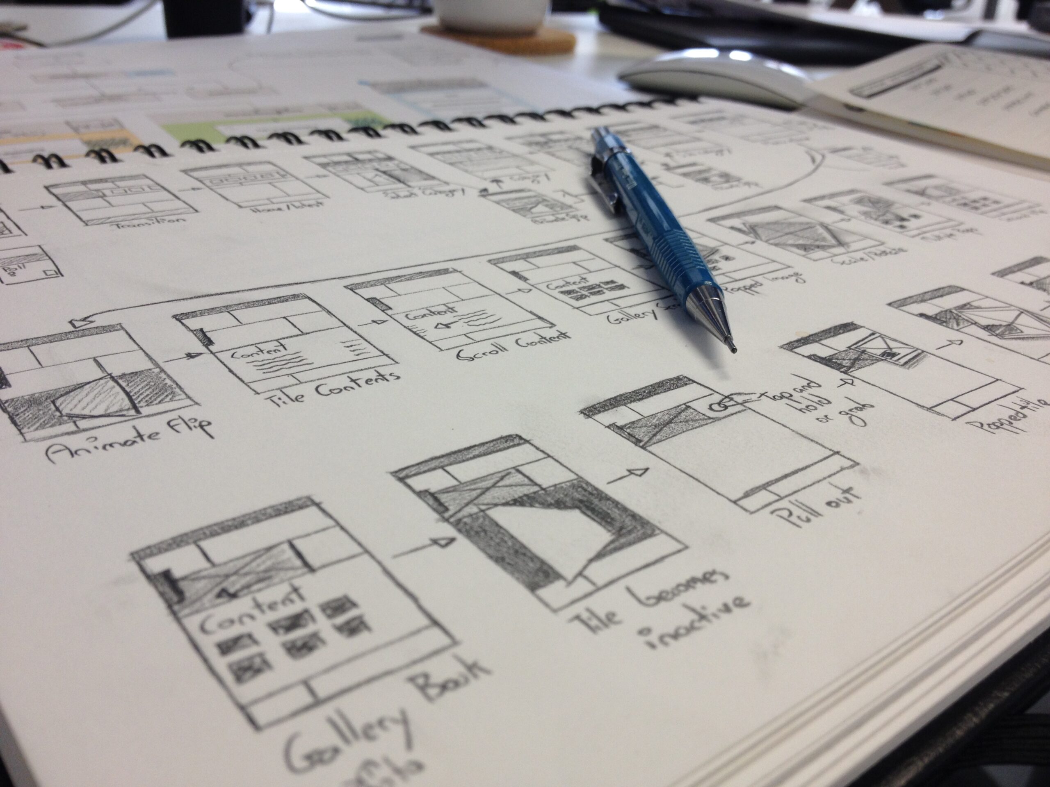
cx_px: 525
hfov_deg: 52.6
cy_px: 394
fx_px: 1062
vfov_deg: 40.7
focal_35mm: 35
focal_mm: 4.28
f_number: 2.4
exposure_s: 1/30
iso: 50
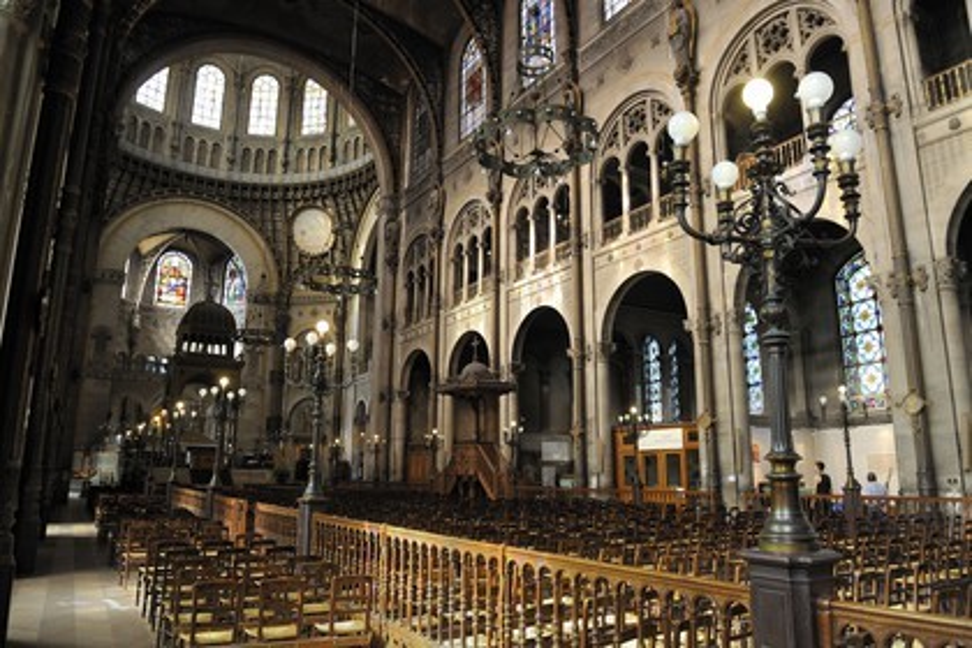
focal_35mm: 24
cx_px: 486
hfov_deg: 73.7
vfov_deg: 53.1
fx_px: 648
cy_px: 324
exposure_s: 1/60
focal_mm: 24
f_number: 3.5
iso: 800
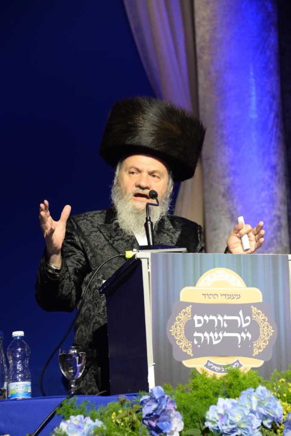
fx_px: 1635
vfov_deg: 15.2
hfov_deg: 10.2
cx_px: 146
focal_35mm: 135
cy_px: 218
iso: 1600
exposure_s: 1/100
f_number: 5.6
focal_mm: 135
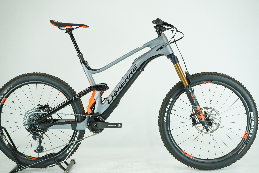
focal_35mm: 58
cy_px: 86
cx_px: 124
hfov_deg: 34.5
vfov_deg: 23.4
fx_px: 417
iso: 1600
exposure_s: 1/200
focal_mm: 54
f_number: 6.3
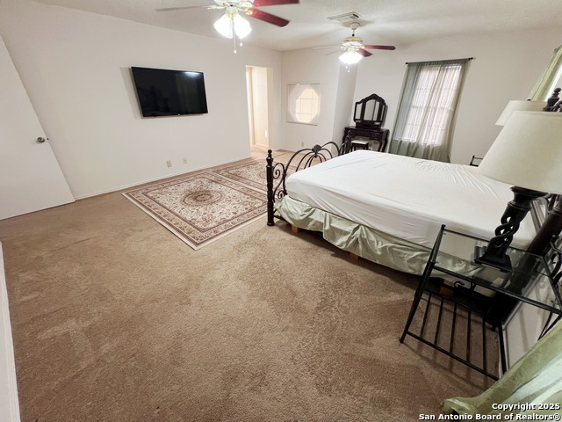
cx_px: 281
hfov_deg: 106.2
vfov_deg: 89.9
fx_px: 211
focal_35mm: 13
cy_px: 211
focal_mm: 1.57
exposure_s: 1/60
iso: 160
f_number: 1.8
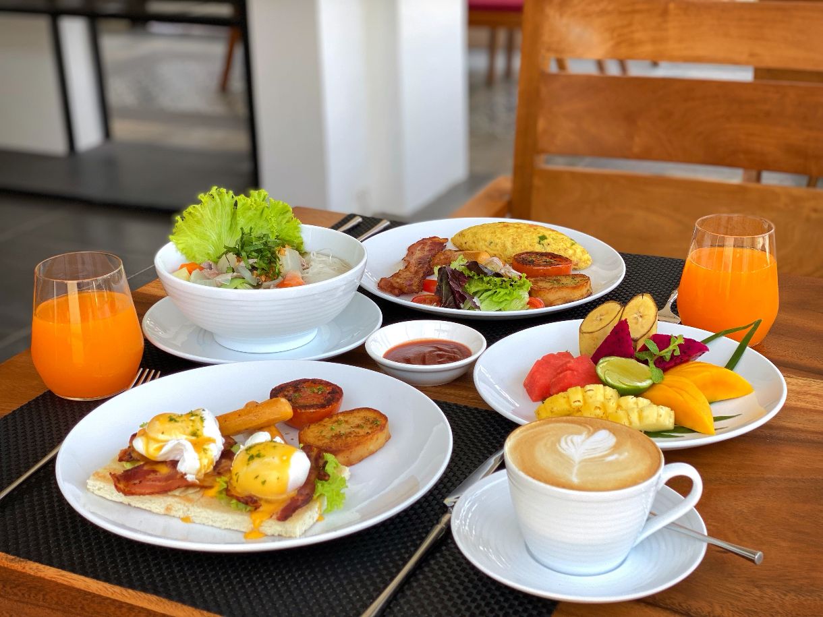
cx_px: 412
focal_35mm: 52
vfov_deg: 28.0
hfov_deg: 36.8
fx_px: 1236
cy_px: 308
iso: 20
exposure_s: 1/144
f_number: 2
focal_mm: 6
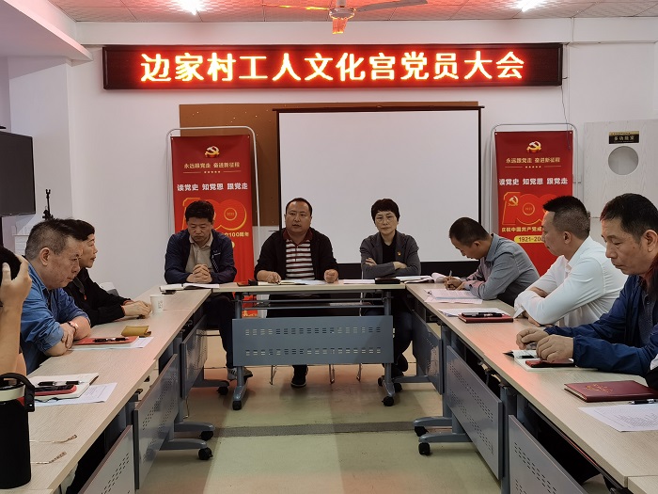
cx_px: 329
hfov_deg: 45.8
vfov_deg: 35.1
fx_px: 779
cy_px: 247
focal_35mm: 41
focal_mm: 5.56
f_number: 1.6
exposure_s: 1/100
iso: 160
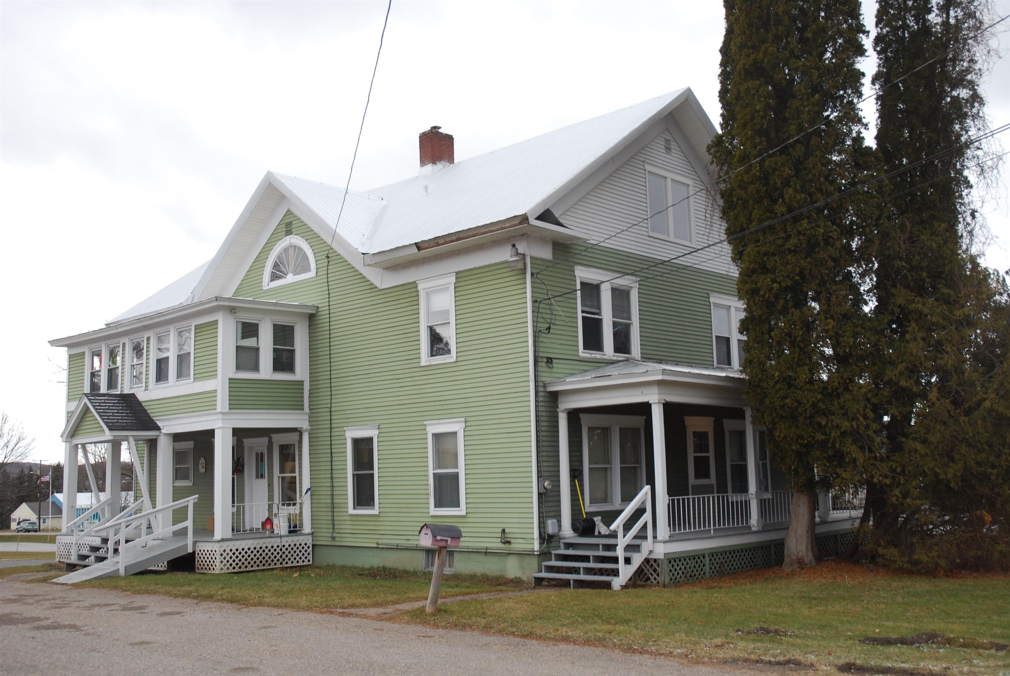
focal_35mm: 36
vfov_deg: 37.0
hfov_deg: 53.1
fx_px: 1011
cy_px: 338
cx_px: 505
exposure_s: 1/125
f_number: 5.6
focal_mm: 24
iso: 200
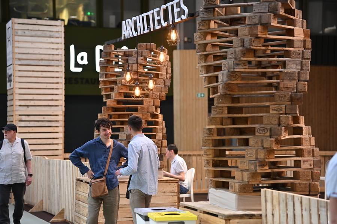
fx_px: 833
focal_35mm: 89
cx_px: 168
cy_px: 112
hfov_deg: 22.9
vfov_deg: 15.4
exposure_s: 1/250
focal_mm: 89
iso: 1250
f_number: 2.8
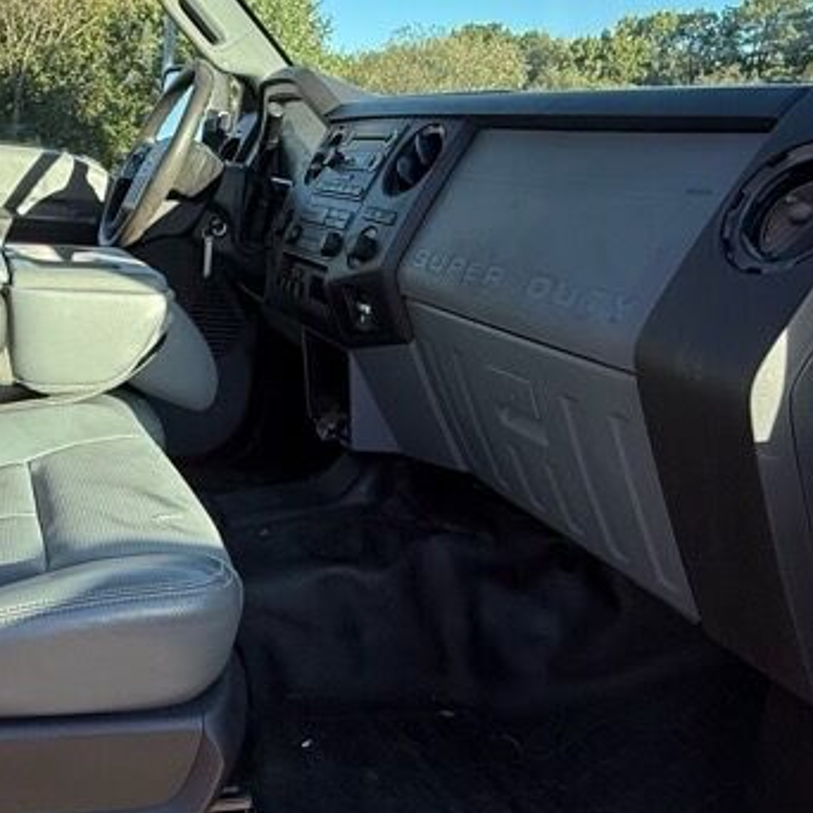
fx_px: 983
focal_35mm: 37
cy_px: 418
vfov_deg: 44.9
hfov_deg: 42.3
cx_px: 131
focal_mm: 2.22
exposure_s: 1/285
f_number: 2.2
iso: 50
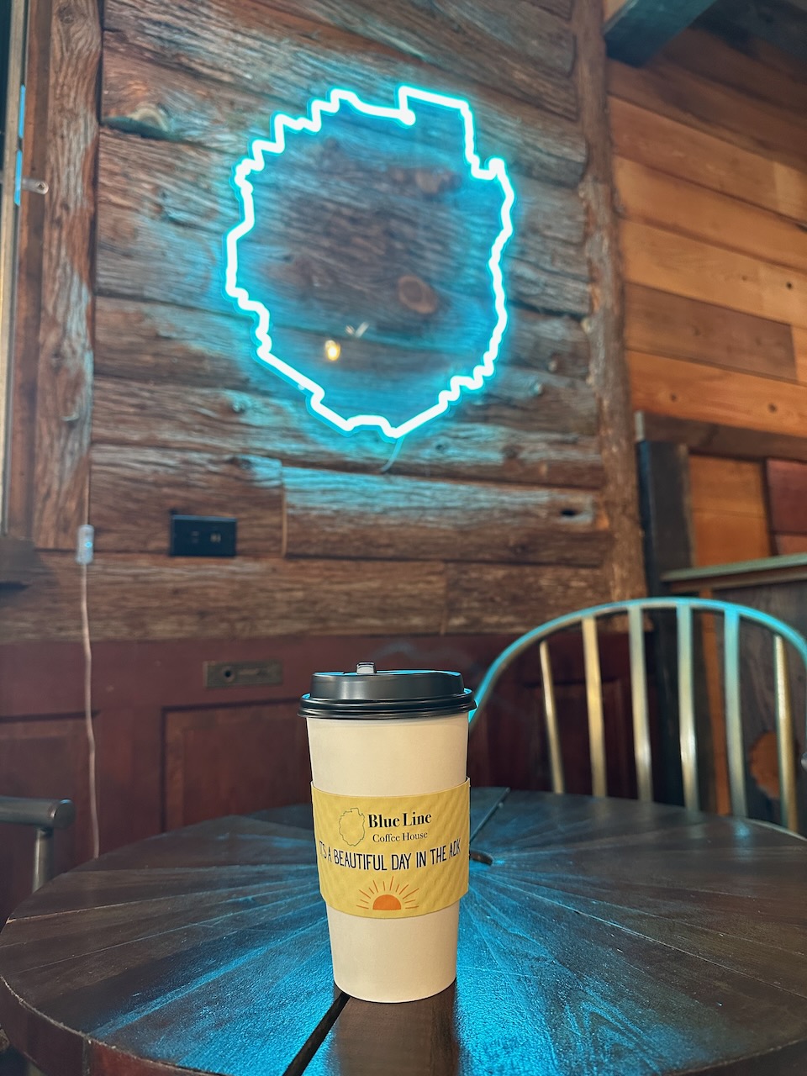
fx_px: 746
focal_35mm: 24
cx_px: 404
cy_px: 538
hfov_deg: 56.8
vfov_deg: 71.6
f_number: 1.78
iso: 400
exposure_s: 1/60
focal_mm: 6.86
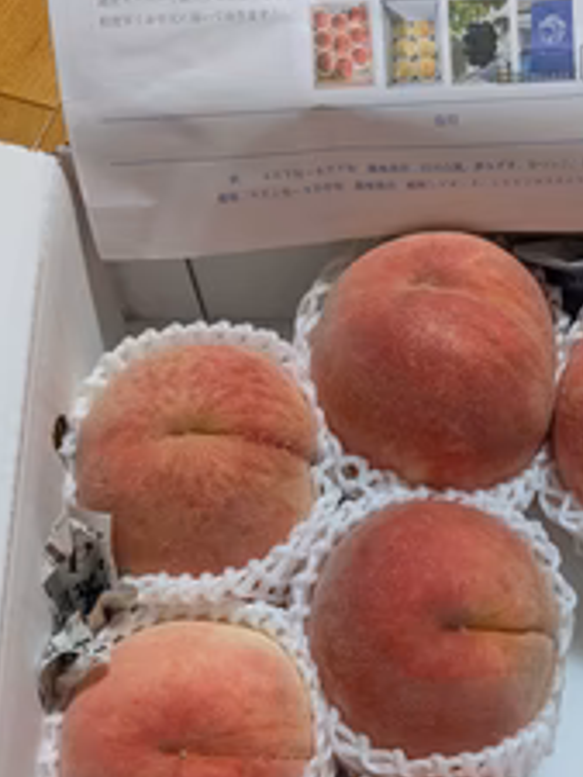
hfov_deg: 29.7
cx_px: 455
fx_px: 1077
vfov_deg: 38.5
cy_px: 594
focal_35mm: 48
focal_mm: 4.38
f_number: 1.73
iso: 96
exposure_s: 1/25
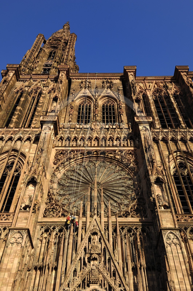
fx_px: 266
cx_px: 96
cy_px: 146
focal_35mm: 33
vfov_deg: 57.3
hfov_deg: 39.9
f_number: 8
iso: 100
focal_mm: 22
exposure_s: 1/160
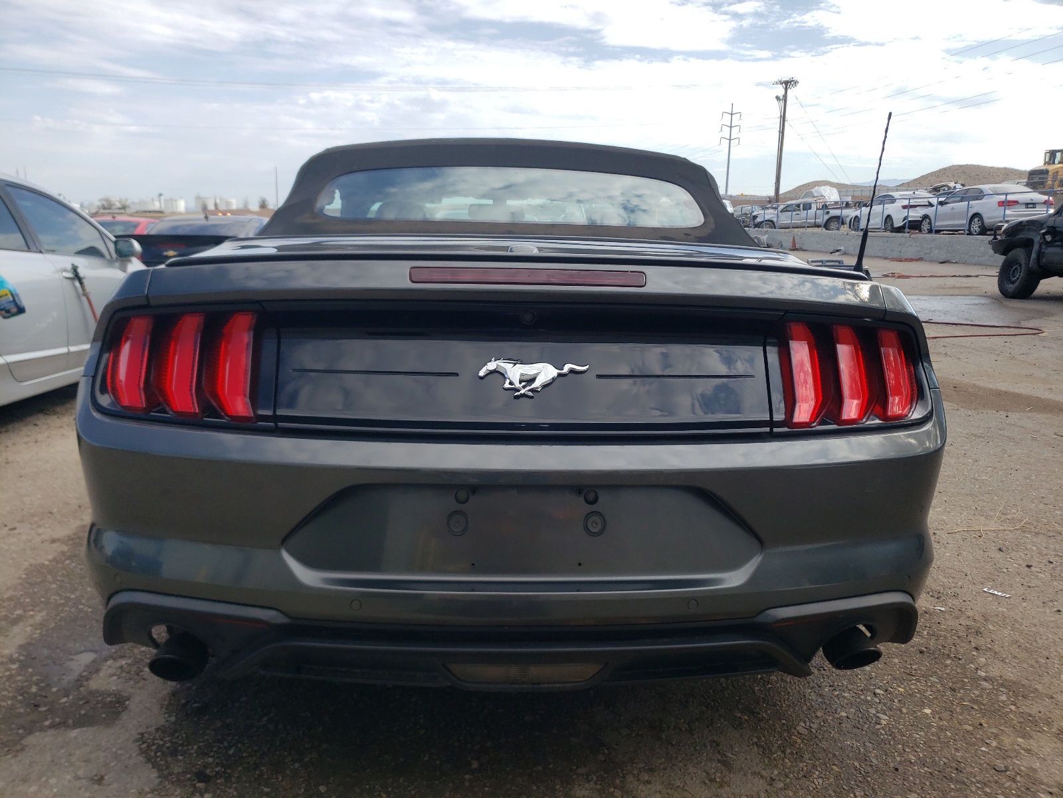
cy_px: 399
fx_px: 798
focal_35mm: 26
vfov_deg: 53.1
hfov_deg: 67.3
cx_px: 532
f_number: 1.5
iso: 50
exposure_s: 1/2000
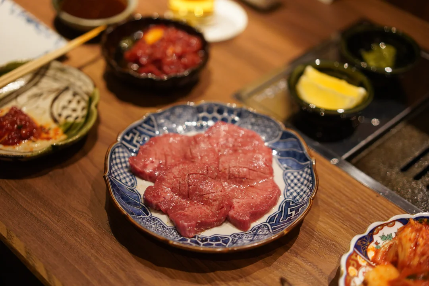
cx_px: 214
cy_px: 143
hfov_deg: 36.2
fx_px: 655
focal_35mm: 55
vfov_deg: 24.6
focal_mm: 55
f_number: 2
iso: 2500
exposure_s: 1/160
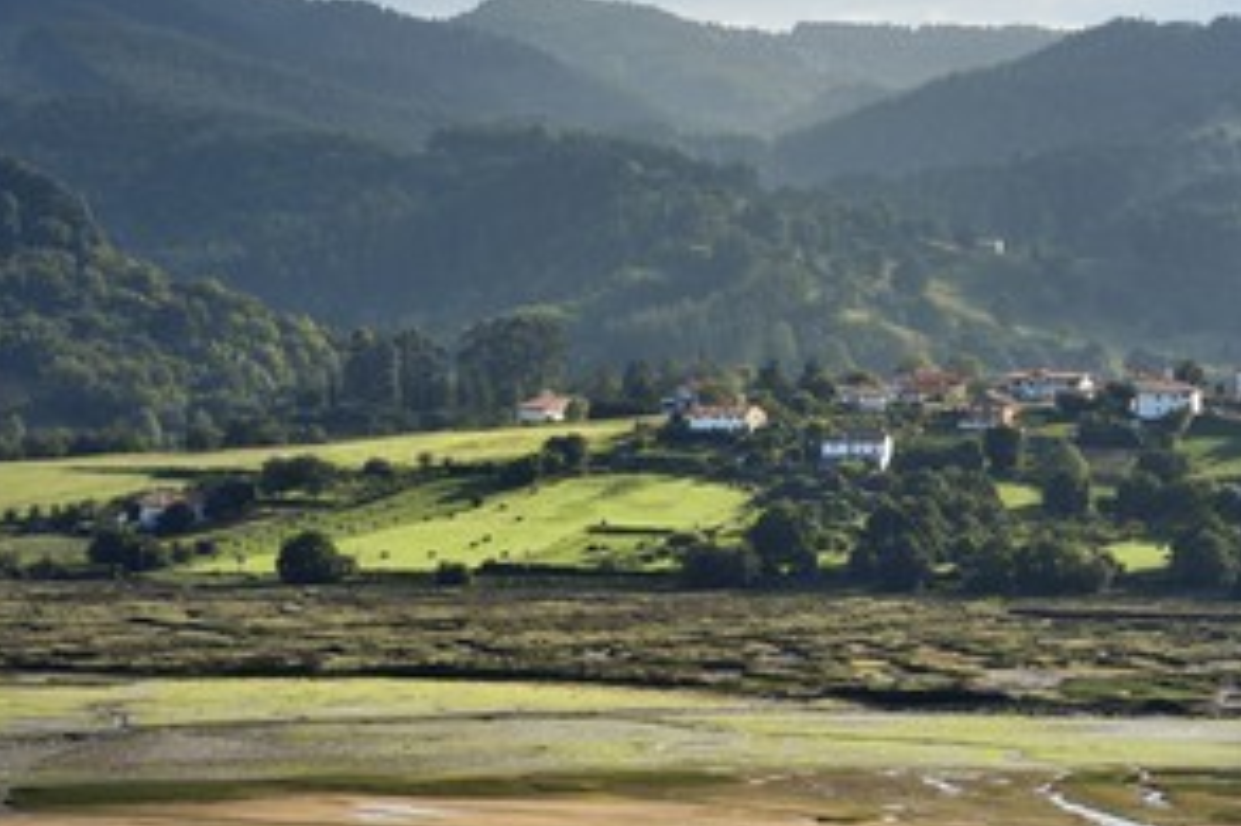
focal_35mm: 201
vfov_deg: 6.8
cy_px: 479
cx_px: 724
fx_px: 6925
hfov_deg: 10.2
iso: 400
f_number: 16
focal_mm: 140
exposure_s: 1/320
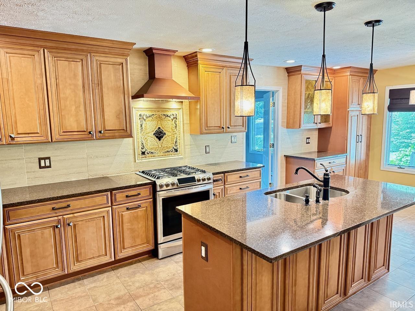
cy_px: 156
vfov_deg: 56.8
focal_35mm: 24
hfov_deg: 71.6
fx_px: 288
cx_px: 208
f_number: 1.78
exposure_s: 1/60
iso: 800
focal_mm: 6.76
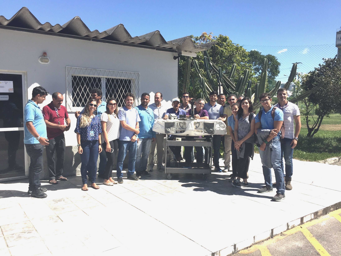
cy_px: 128
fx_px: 286
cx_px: 170
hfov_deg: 61.7
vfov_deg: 48.2
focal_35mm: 29
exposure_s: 1/2326
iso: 32
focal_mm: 4.15
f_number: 2.2
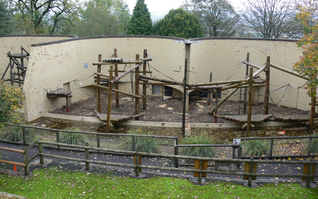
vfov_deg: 33.5
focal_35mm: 38
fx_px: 329
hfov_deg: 51.5
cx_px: 156
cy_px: 90
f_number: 2.8
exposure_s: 1/60
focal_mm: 7.4
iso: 80
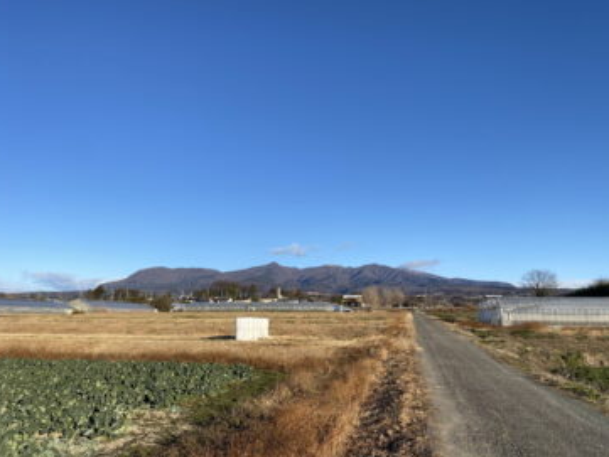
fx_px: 475
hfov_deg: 65.3
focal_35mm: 27
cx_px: 298
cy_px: 235
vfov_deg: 51.4
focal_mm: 4.25
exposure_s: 1/2817
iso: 32
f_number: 1.8
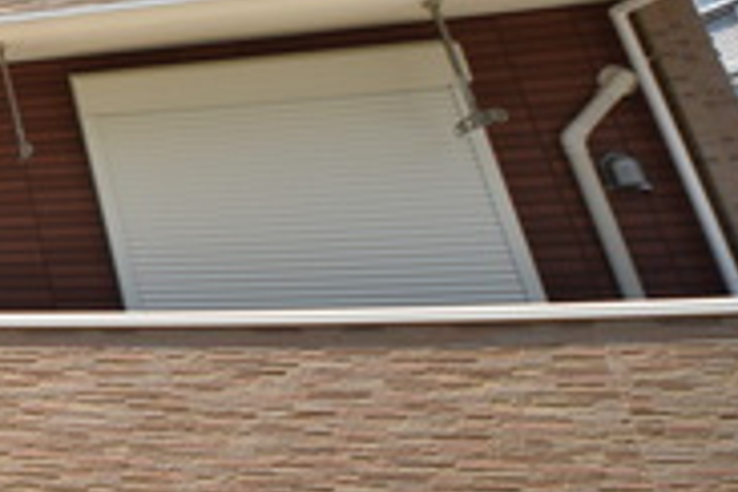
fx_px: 861
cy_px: -40
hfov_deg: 25.3
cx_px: -492
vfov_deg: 29.0
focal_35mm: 42
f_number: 7.1
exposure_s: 1/1000
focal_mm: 8
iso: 400
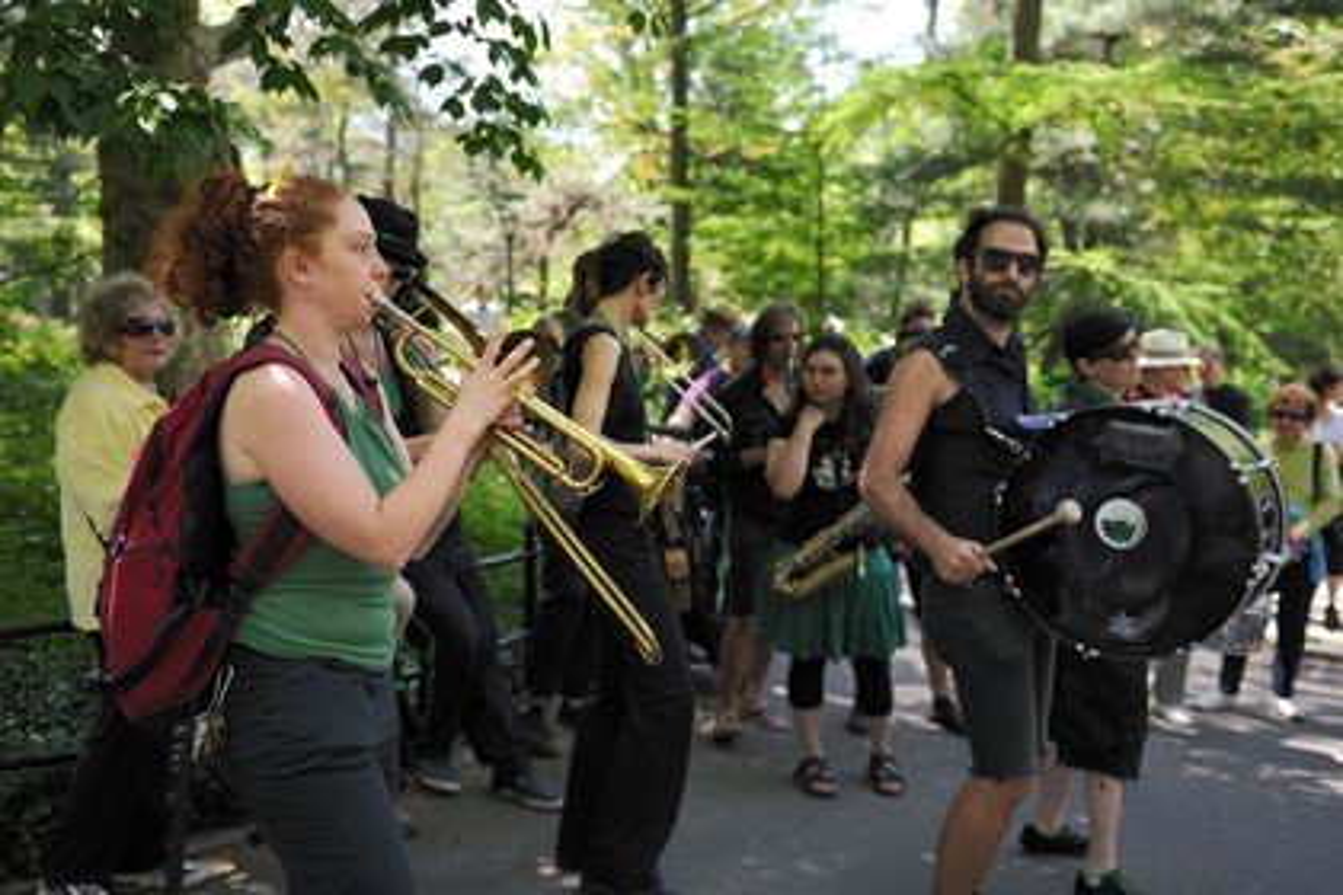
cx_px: 672
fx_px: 1268
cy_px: 448
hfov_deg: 55.8
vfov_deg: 38.9
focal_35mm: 34
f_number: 2.8
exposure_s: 1/500
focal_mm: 34
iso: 200
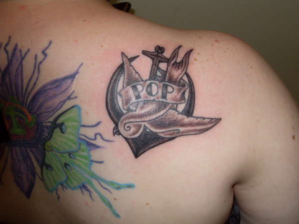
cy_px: 112
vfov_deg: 33.6
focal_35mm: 43
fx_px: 371
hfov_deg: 43.9
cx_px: 150
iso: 100
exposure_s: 1/45
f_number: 3.1
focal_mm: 7.1
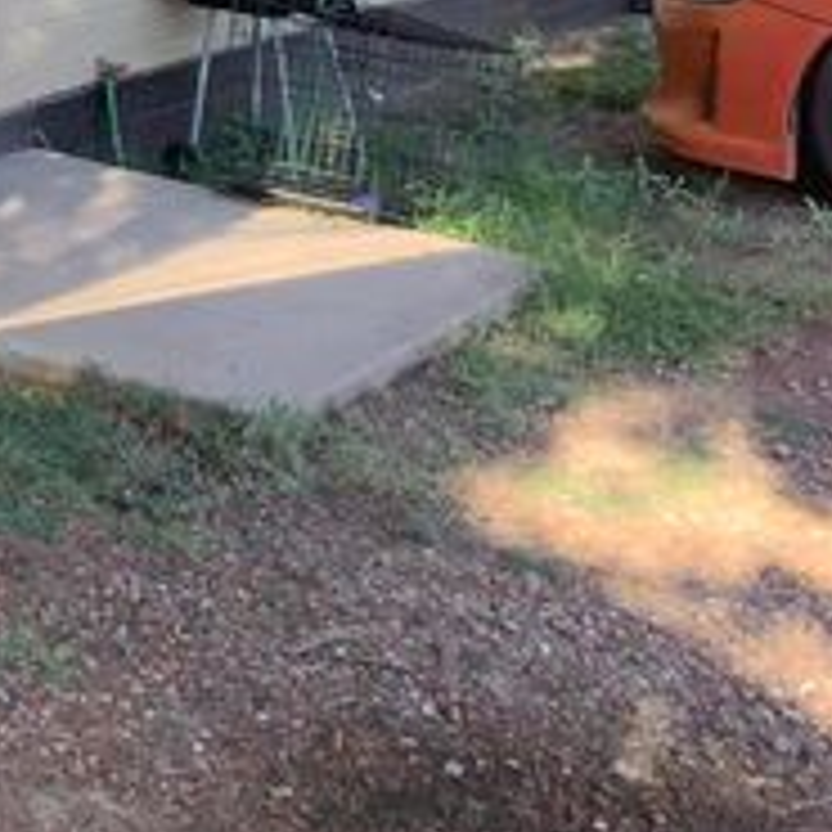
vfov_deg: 18.3
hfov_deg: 19.2
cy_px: -452
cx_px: -270
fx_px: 2257
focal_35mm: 83
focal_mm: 4.25
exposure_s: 1/251
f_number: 1.8
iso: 25
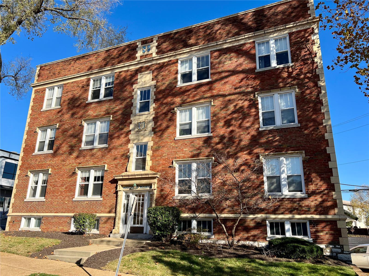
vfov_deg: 53.1
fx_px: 277
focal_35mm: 26
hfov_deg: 67.3
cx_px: 184
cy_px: 138
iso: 50
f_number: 1.5
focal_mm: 5.7
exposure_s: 1/2457
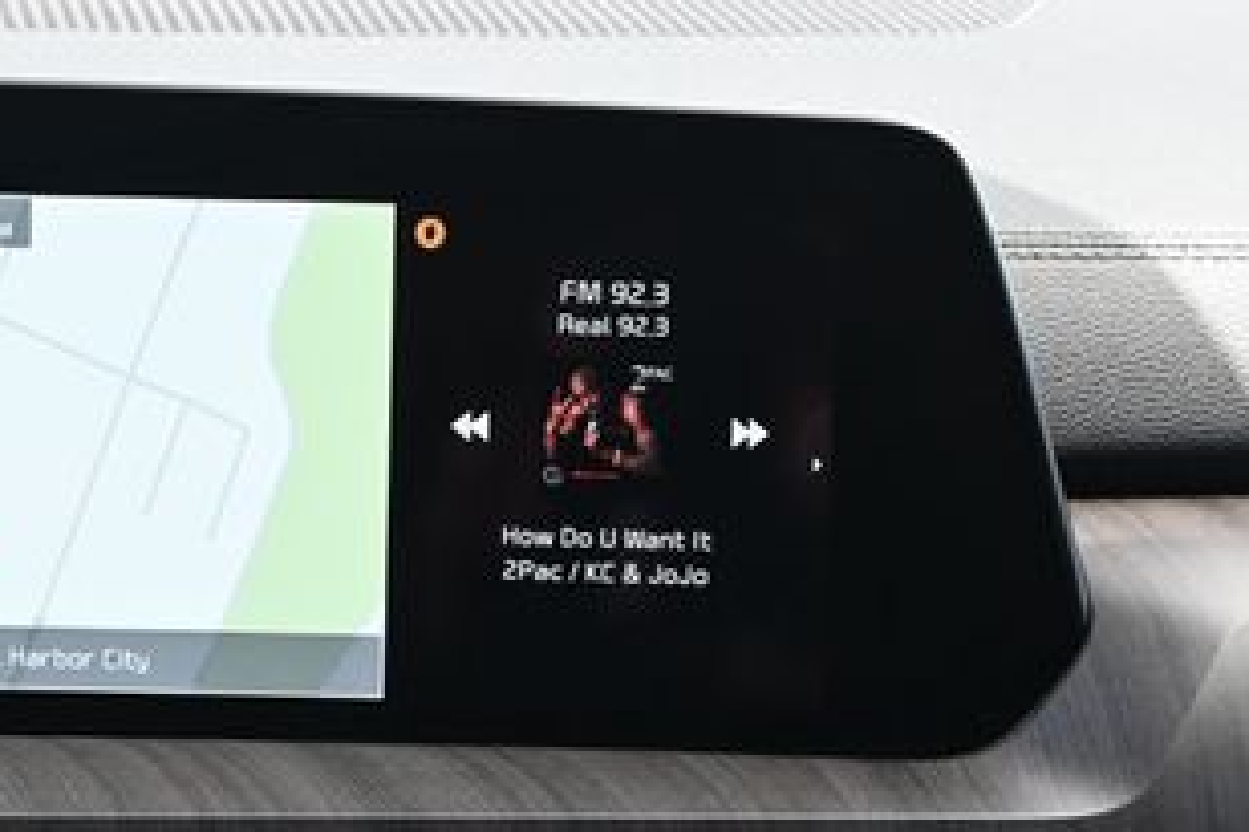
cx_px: 353
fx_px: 4750
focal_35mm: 137
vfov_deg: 9.9
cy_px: 795
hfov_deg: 14.9
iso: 720
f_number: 6
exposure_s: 1/125
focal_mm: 44
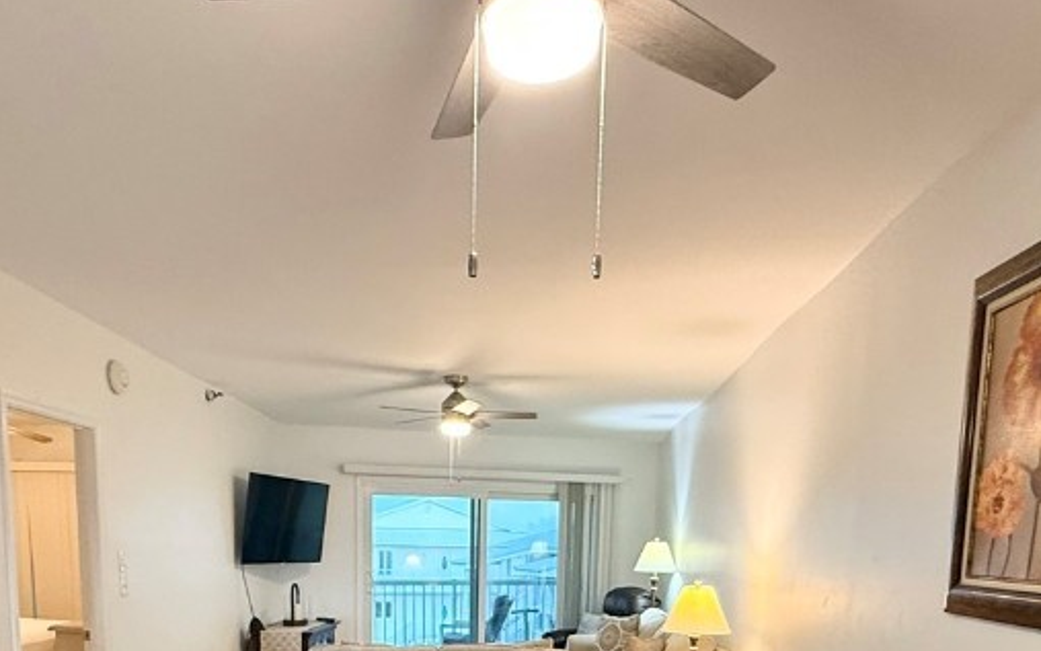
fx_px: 851
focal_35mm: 30
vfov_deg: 36.9
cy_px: 669
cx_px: 474
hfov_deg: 62.8
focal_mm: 2.22
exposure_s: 1/60
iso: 320
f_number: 2.2
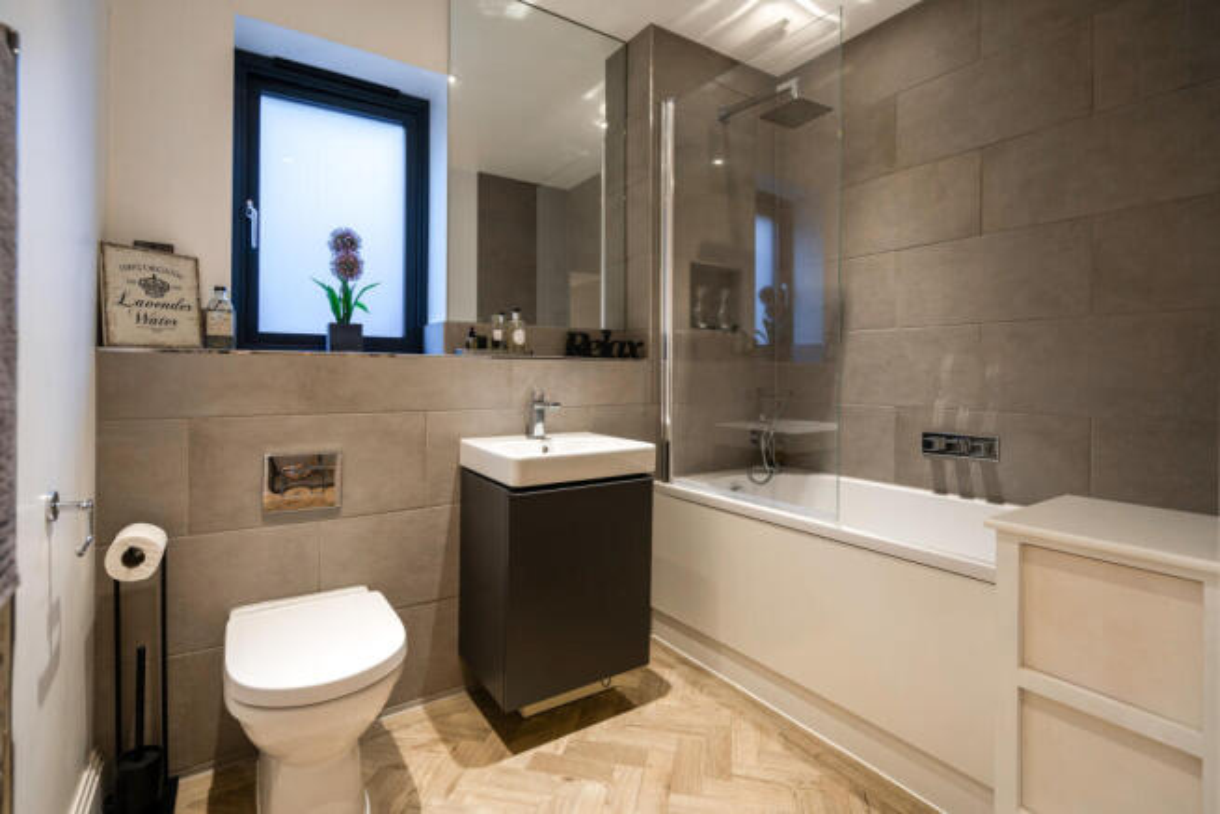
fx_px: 542
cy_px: 407
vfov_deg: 73.8
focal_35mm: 16
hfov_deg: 96.7
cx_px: 610
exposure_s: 1/15
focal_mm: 16
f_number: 4
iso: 320
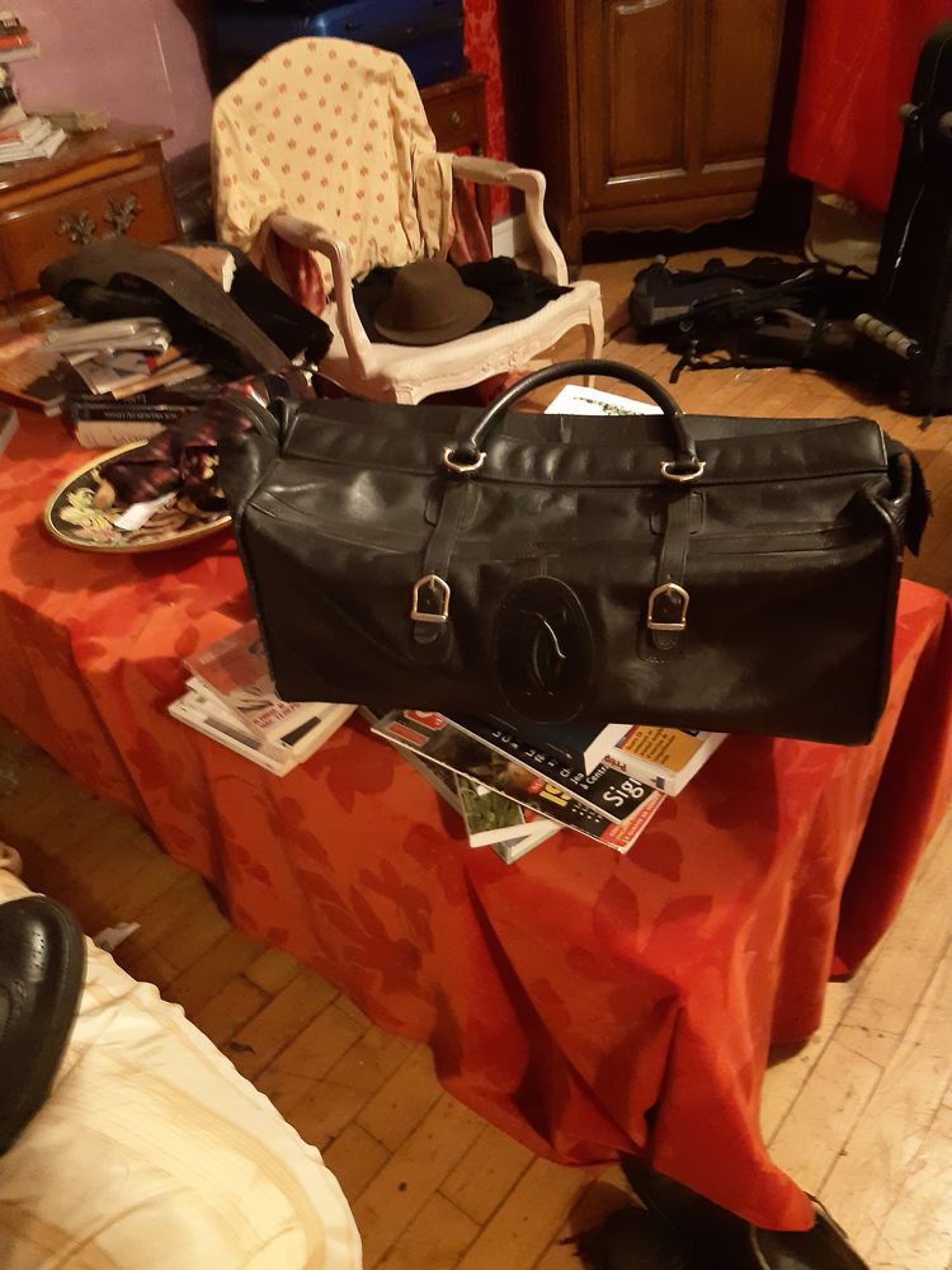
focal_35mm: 26
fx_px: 953
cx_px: 476
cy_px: 635
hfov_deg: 53.1
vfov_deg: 67.3
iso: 500
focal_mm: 3.92
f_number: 1.7
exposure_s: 1/10
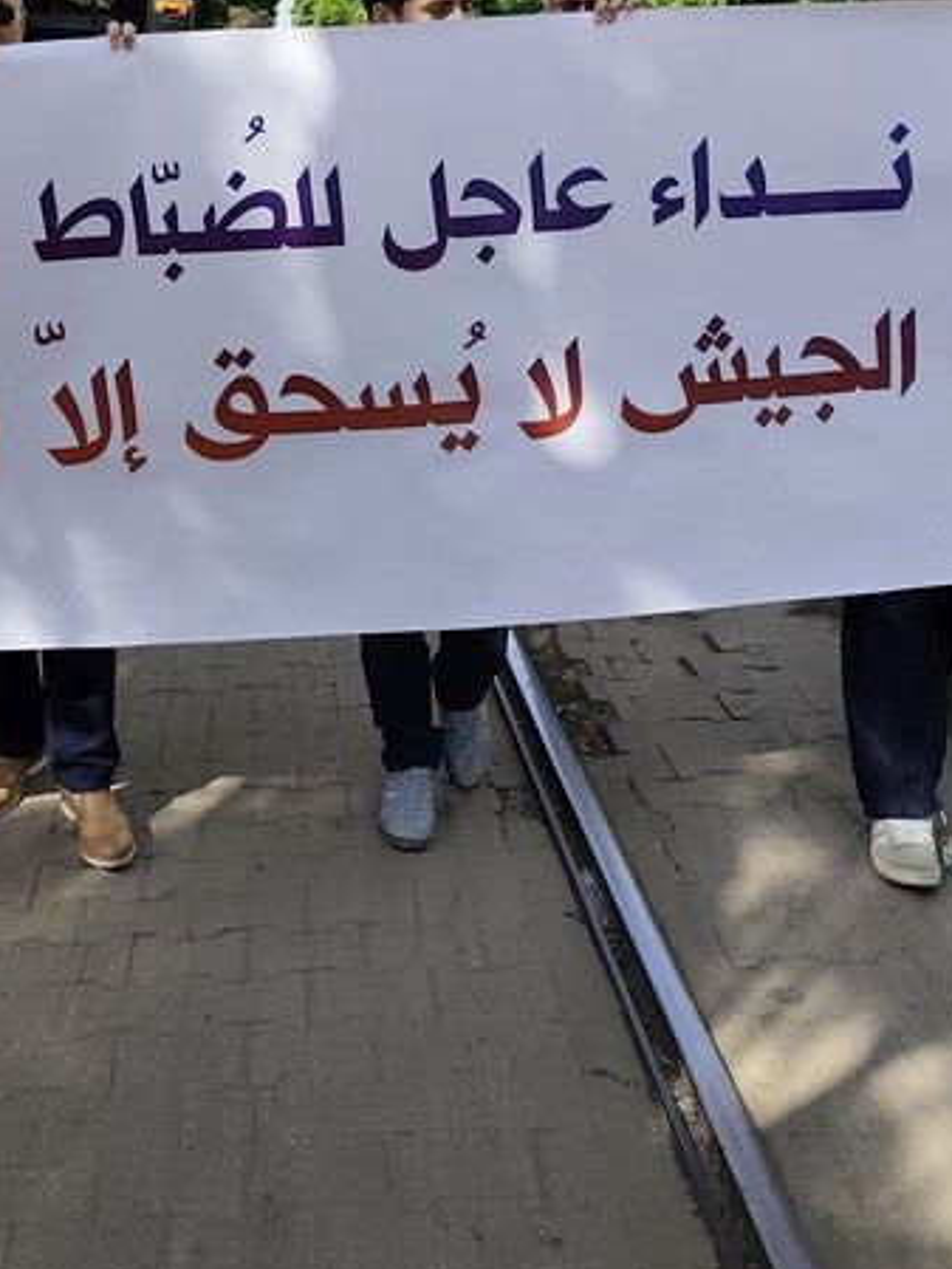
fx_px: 1503
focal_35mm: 41
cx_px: 325
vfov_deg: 44.6
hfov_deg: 34.9
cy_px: 359
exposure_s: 1/1318
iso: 100
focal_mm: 6.19
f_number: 1.65
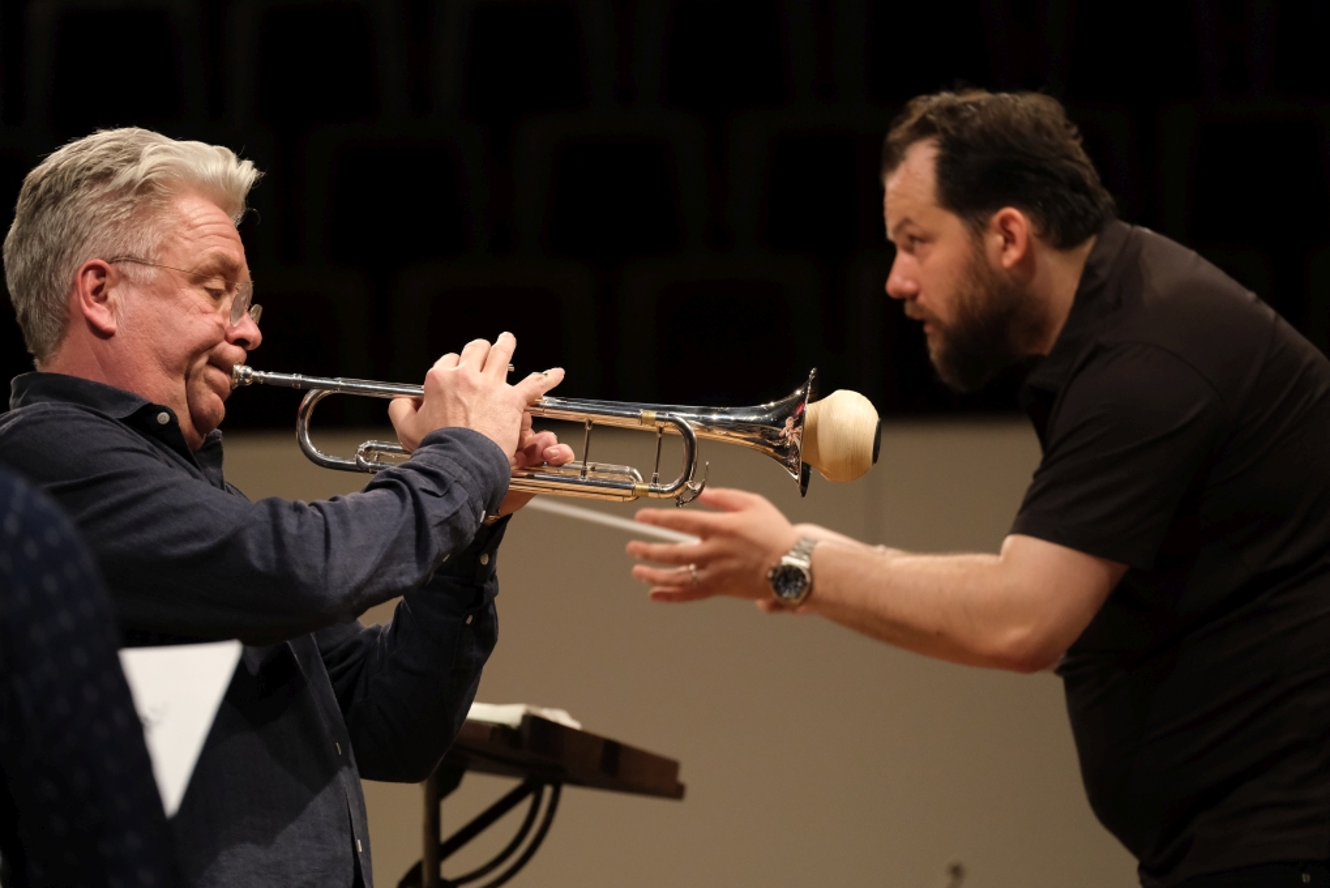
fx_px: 7797
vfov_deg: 6.5
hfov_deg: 9.7
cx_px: 663
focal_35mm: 211
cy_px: 443
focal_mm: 140
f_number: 2.8
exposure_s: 1/500
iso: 3200
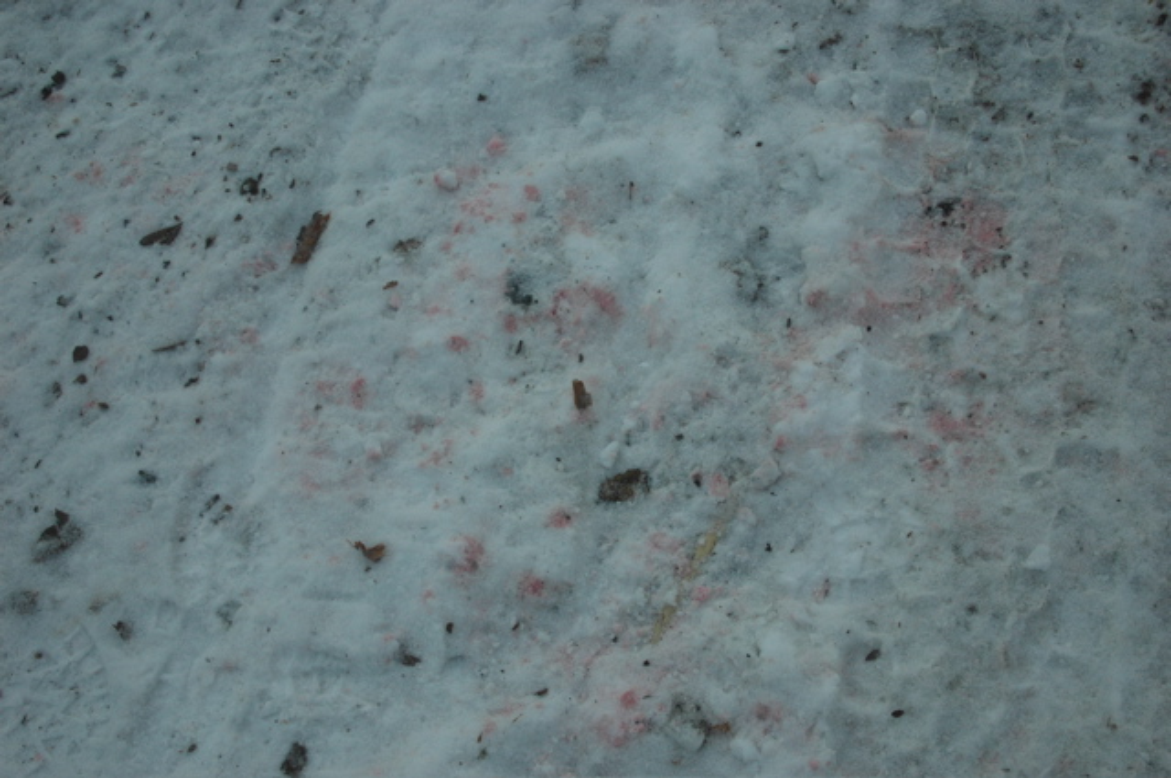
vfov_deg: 31.8
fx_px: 1364
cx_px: 586
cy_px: 389
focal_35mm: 42
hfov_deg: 46.5
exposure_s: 1/60
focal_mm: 28
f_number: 13
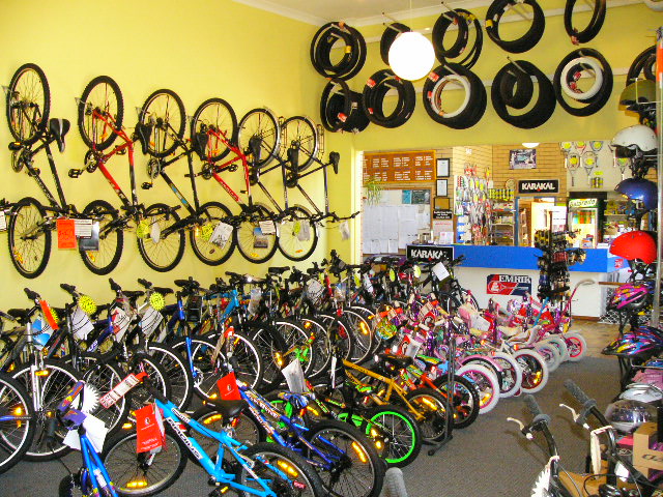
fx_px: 690
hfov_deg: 51.4
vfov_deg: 39.7
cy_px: 248
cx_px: 332
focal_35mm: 36
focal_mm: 6
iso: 400
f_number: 2.8
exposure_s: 1/50
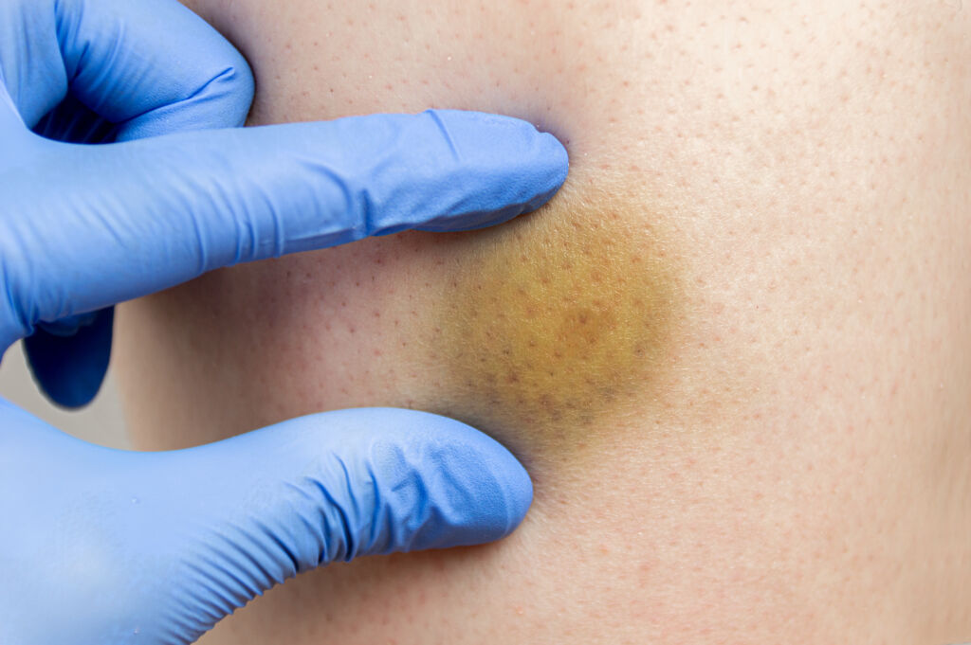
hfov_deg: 11.8
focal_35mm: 174
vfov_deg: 7.9
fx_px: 4689
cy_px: 322
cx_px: 486
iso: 200
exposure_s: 1/200
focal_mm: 116
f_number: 5.6
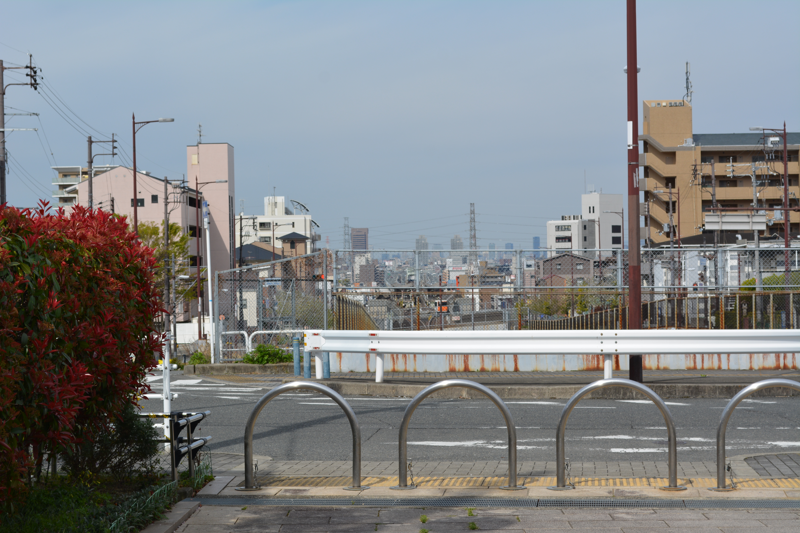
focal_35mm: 82
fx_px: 1833
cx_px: 400
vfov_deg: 16.6
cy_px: 266
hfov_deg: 24.6
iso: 100
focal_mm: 55
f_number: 9
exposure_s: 1/320
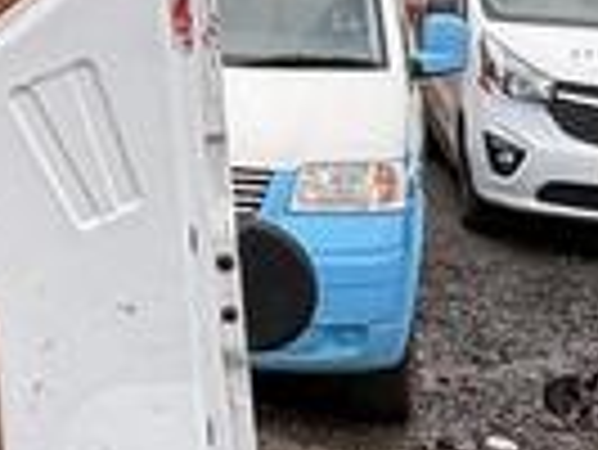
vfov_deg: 15.2
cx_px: -315
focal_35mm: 94
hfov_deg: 18.4
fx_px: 1625
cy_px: -94
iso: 40
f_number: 2.2
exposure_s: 1/118
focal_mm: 2.22
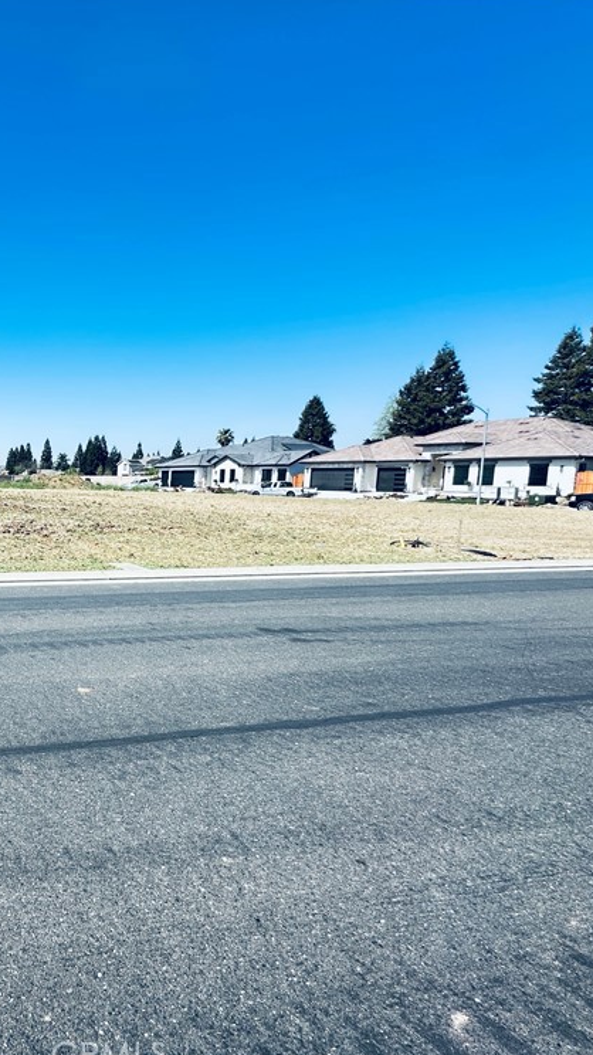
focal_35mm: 21
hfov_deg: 39.7
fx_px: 588
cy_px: 530
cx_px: -106
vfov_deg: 83.9
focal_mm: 2.22
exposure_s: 1/619
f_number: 2.2
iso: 40
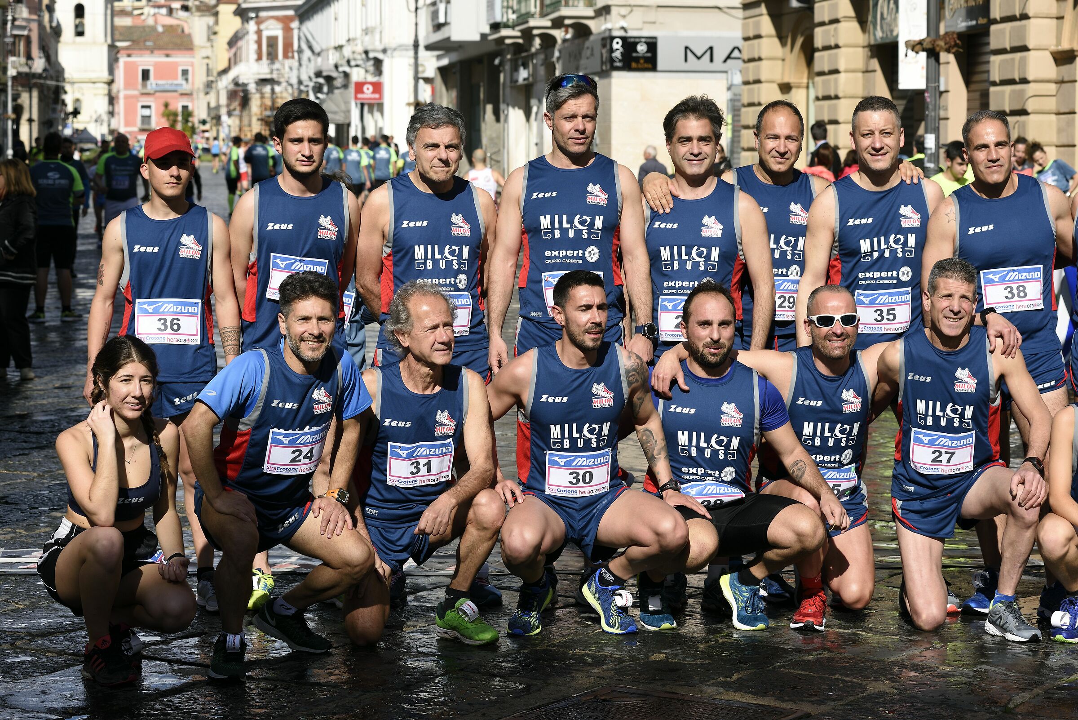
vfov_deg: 17.1
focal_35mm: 80
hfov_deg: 25.4
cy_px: 360
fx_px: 2396
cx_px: 539
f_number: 8
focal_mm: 80
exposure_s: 1/400
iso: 125
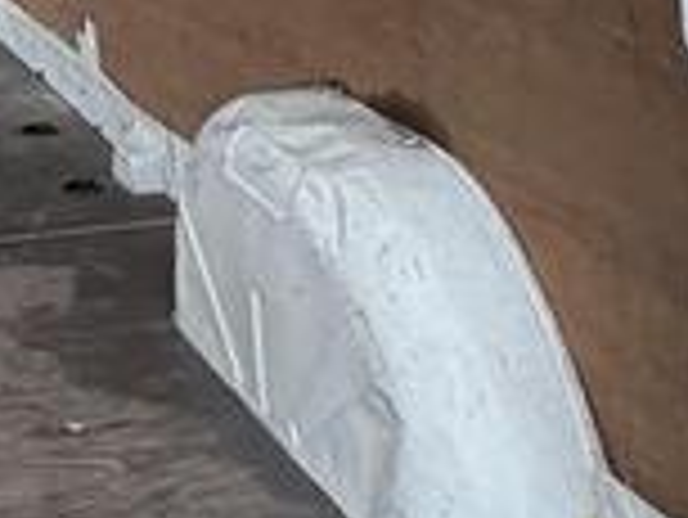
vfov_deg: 16.6
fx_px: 1631
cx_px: -301
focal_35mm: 82
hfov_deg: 20.8
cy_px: -230
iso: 125
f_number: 2.2
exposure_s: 1/99
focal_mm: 2.22
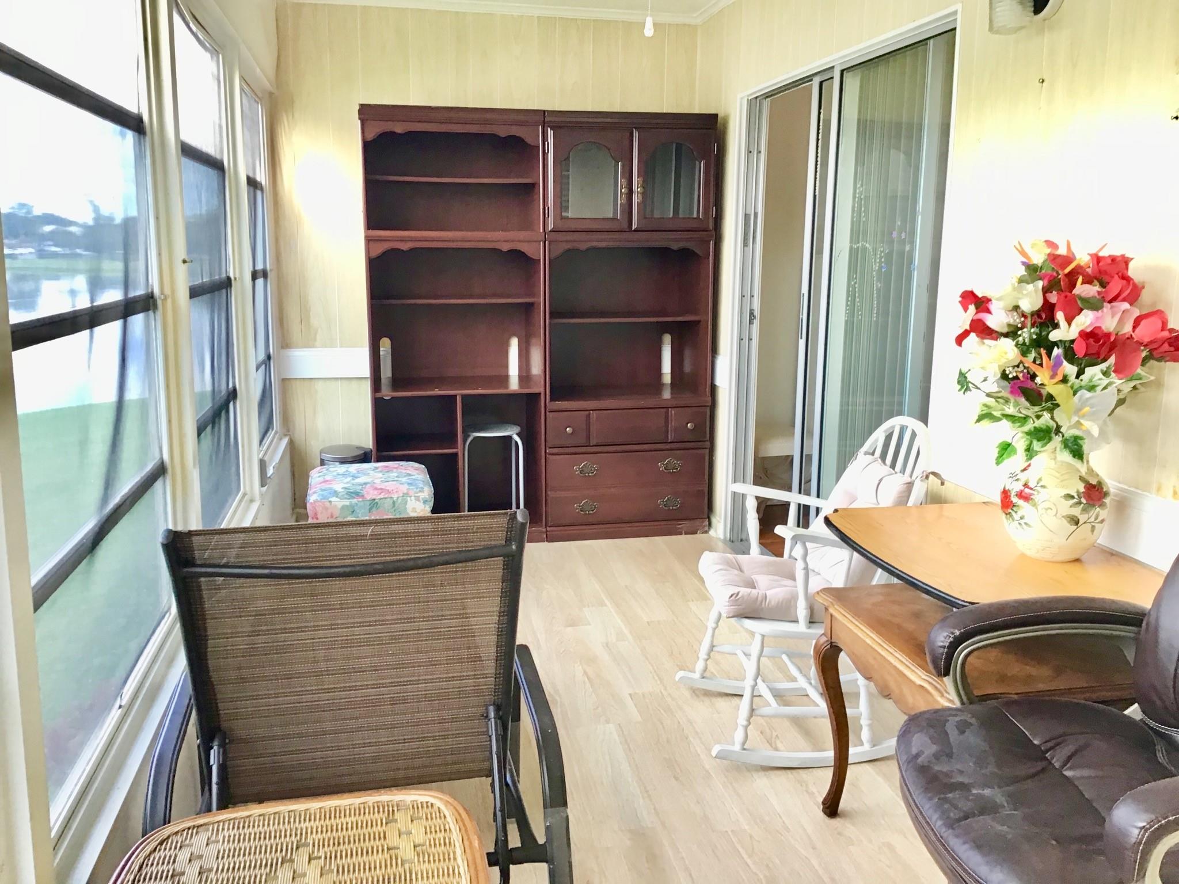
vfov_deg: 45.4
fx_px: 1056
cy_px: 442
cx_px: 590
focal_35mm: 31
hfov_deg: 58.4
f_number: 2.4
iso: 64
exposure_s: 1/30
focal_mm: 3.3
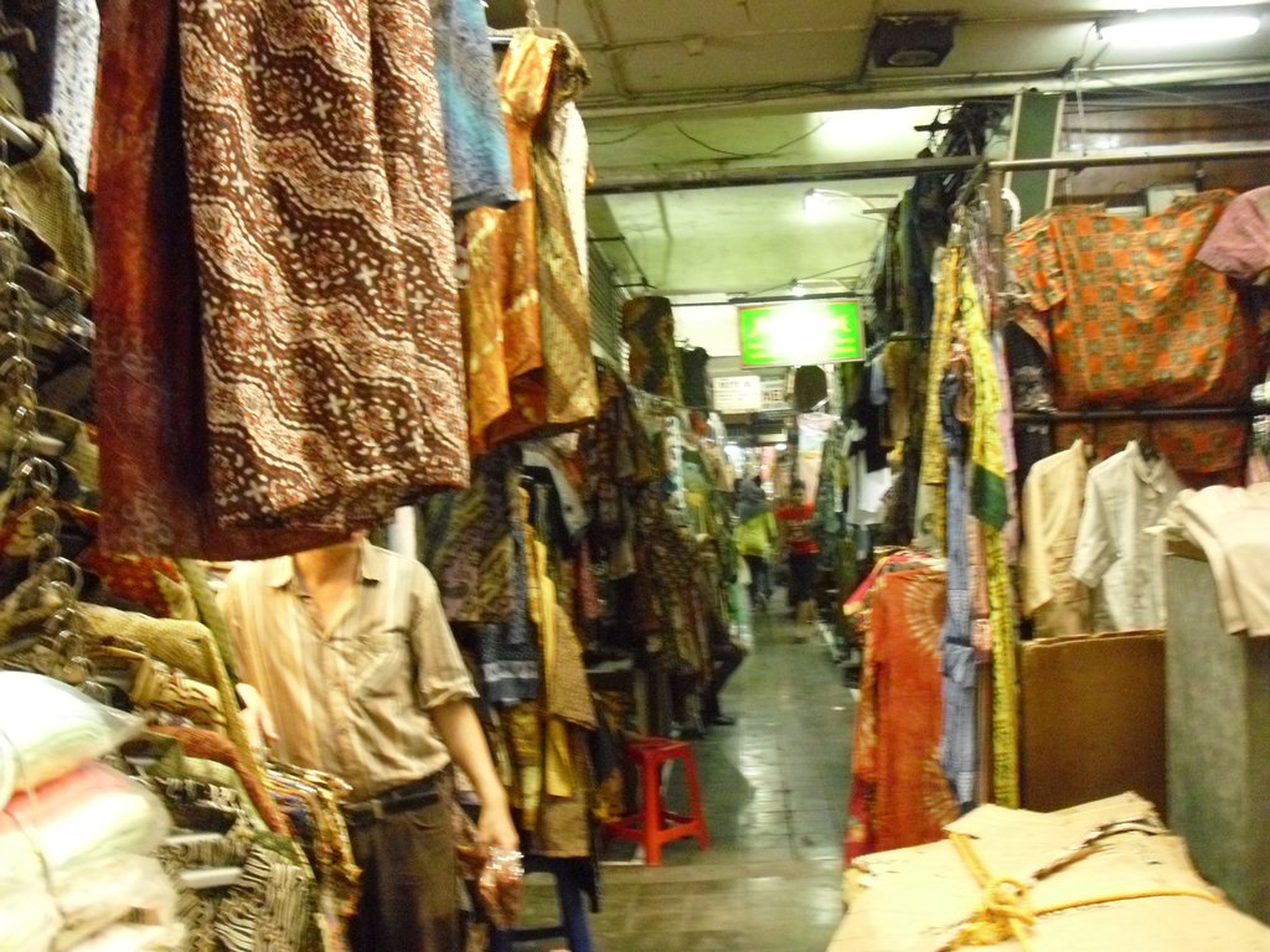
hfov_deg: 49.0
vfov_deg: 37.7
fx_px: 1394
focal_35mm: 38
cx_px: 635
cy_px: 476
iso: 800
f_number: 2.8
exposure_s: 1/15
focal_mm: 6.2
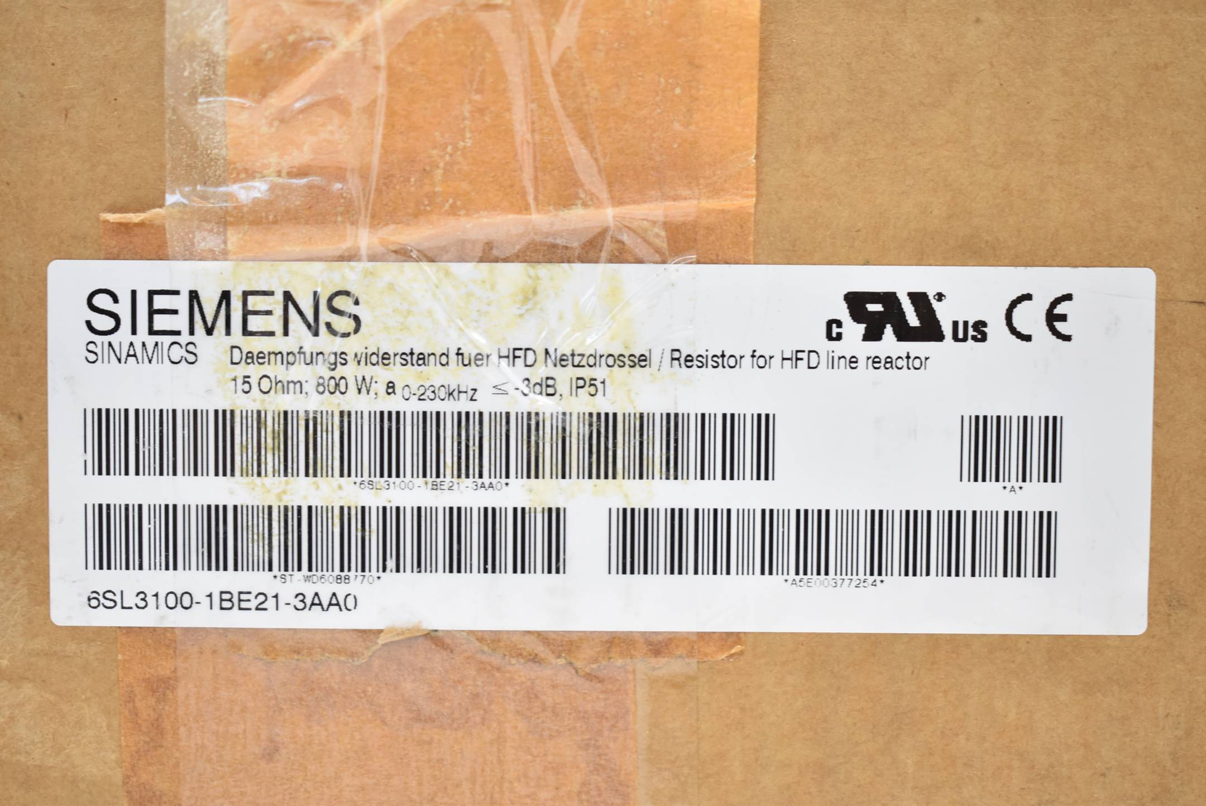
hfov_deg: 31.9
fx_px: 2112
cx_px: 603
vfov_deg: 21.6
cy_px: 403
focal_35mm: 63
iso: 500
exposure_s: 1/60
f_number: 5
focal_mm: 42
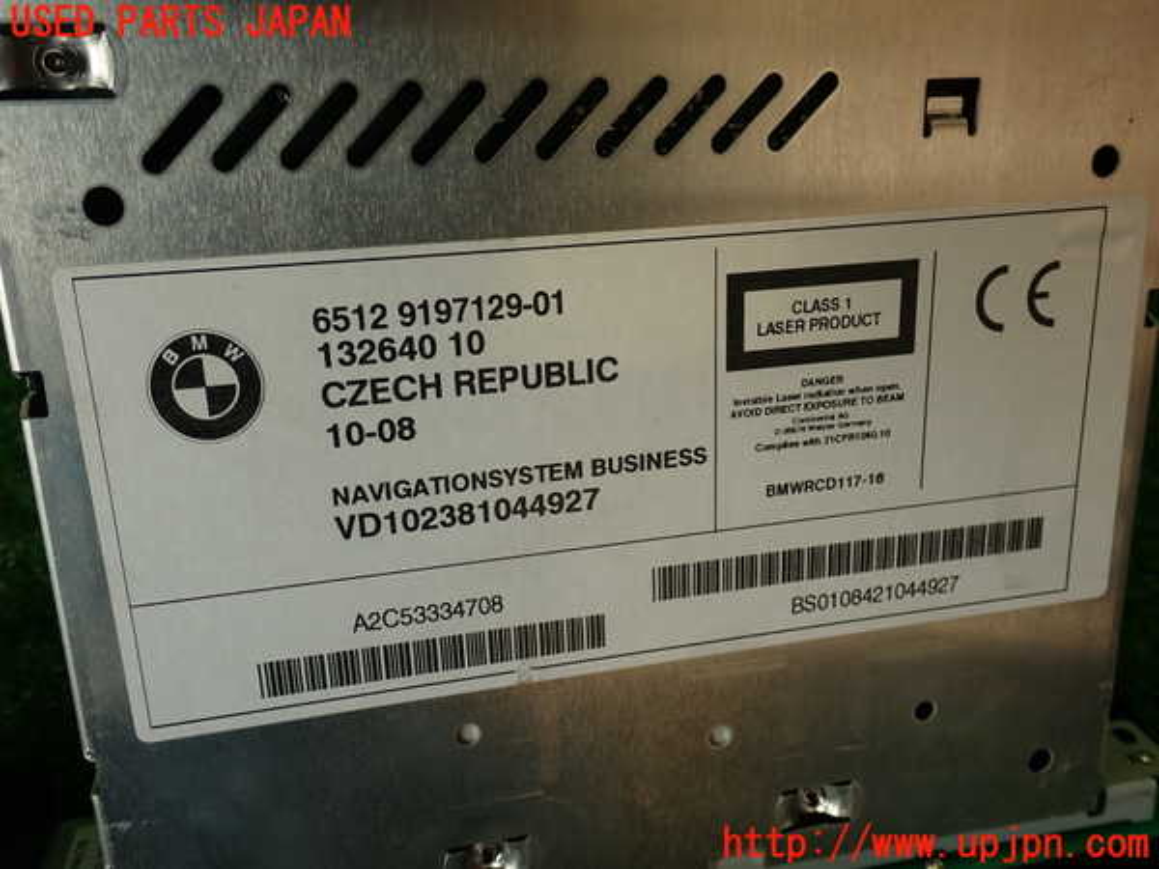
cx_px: 580
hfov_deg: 56.8
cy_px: 434
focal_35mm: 32
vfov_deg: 44.2
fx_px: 1071
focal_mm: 5.79
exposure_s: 1/60
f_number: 3.2
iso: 100
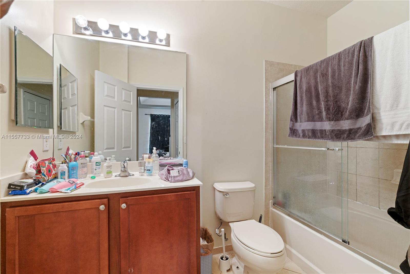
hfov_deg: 96.7
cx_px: 205
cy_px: 137
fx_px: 182
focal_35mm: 16
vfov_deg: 73.8
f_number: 13
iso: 640
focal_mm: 16
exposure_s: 1
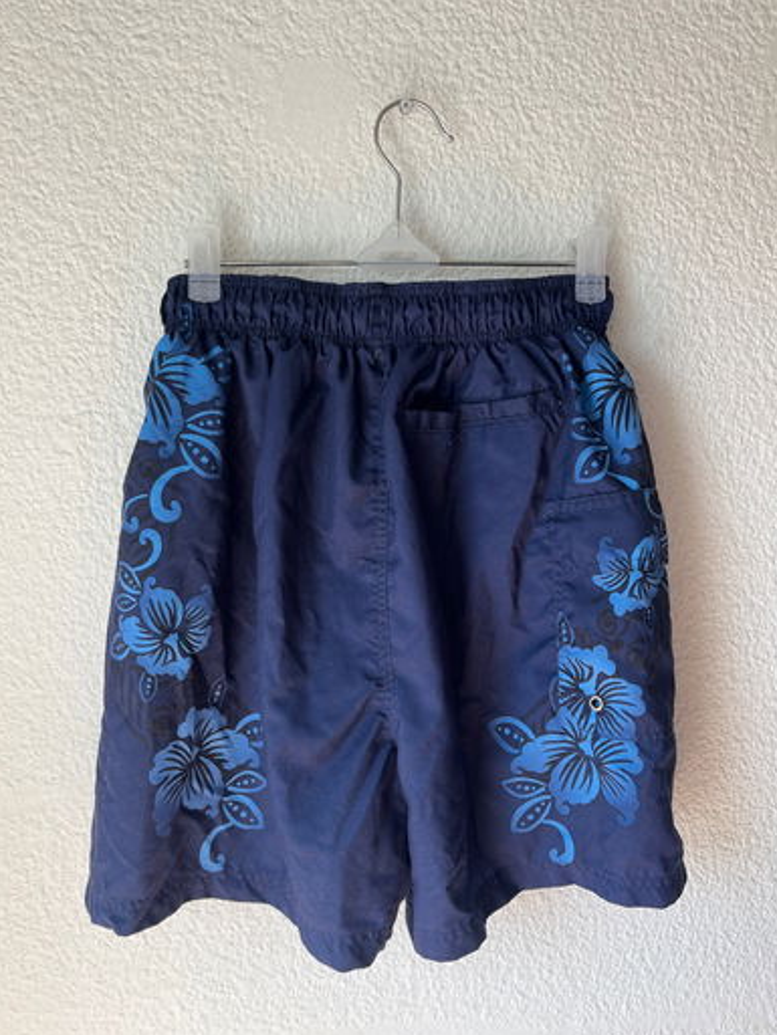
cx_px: 381
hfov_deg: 51.4
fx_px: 808
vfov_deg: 65.3
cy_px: 534
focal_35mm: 27
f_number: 1.6
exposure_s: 1/153
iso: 40
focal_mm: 5.1
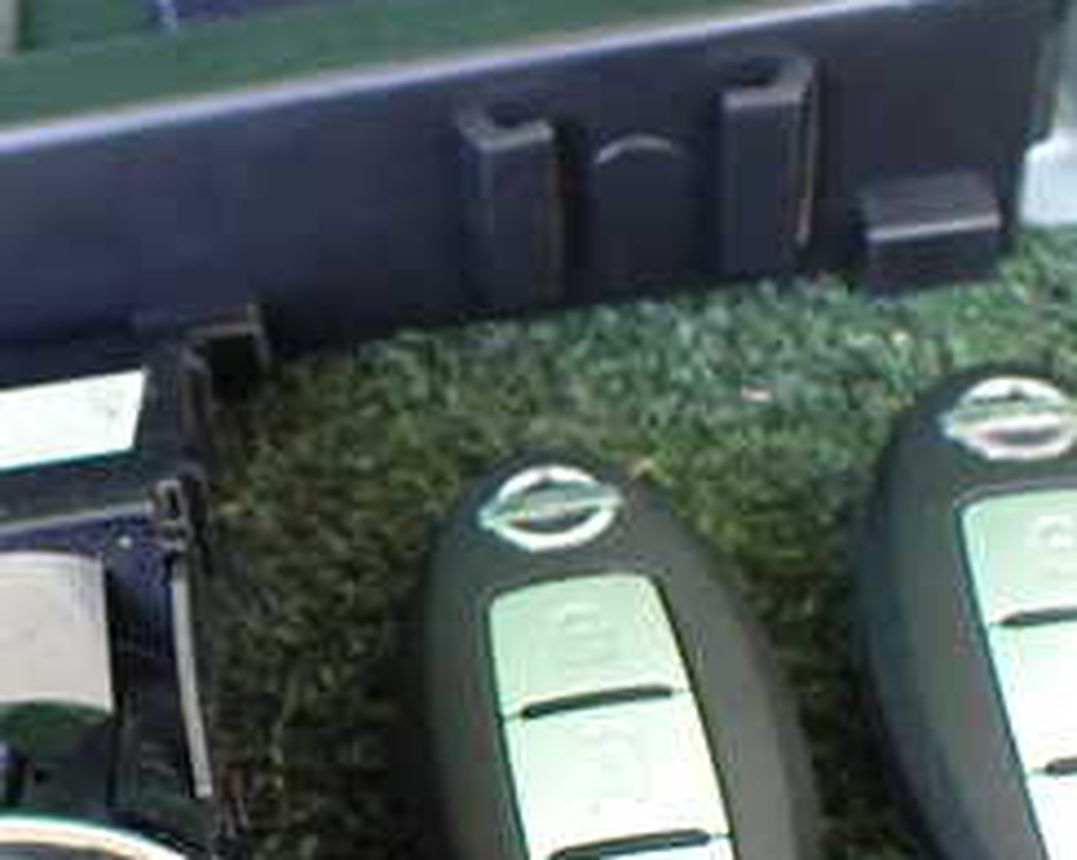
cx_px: 88
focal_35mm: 72
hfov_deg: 25.5
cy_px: 662
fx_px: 2294
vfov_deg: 21.0
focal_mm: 5.4
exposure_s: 1/40
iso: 800
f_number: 2.3
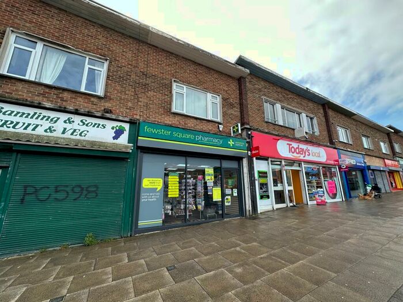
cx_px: 202
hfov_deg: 102.1
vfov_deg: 85.7
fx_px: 163
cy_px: 151
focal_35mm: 14
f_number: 2.2
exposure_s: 1/643
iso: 40
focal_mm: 2.22
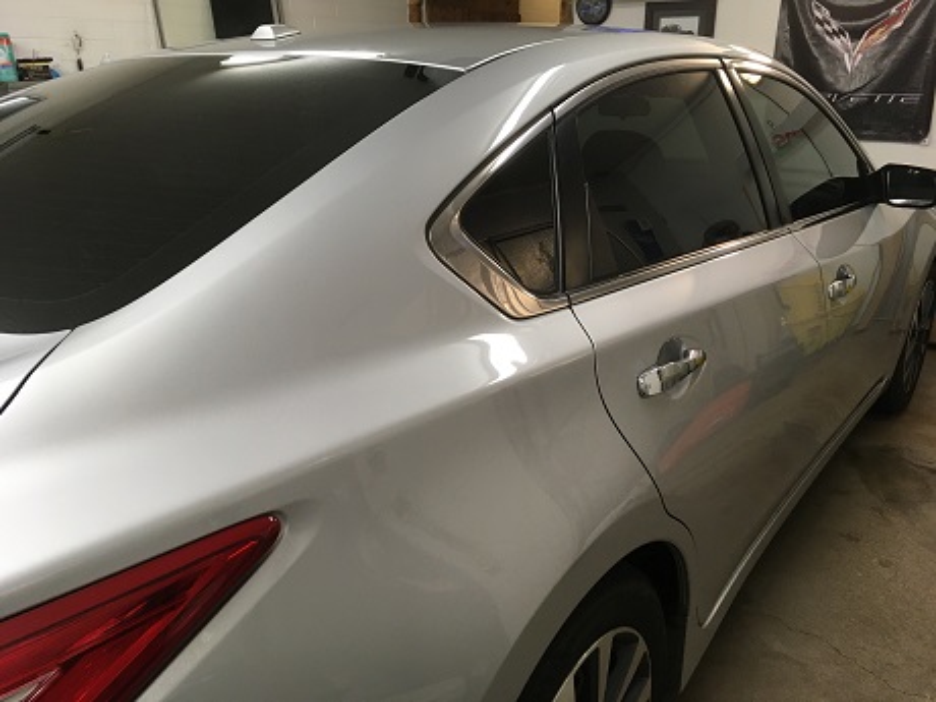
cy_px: 351
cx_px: 468
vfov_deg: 48.2
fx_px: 784
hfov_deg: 61.7
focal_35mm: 29
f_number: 2.2
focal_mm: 4.15
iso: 40
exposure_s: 1/30
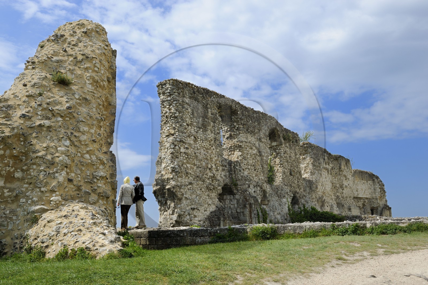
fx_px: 416
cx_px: 214
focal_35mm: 35
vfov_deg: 37.8
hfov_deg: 54.5
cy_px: 142
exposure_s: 1/160
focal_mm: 35
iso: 200
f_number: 14
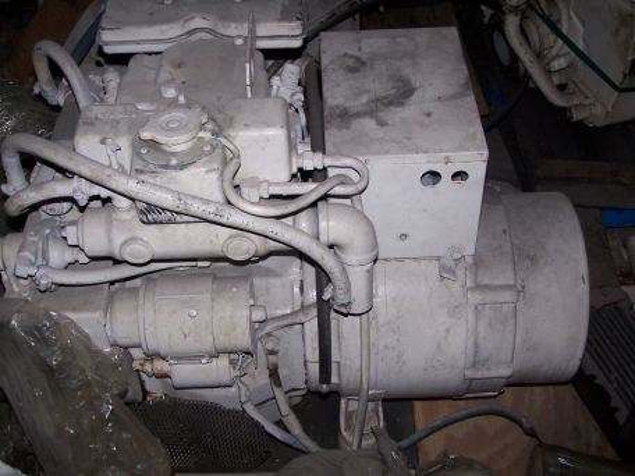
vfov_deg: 28.6
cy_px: 238
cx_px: 318
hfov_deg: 37.5
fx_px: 936
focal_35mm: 51
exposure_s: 1/60
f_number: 3.2
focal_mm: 8.5
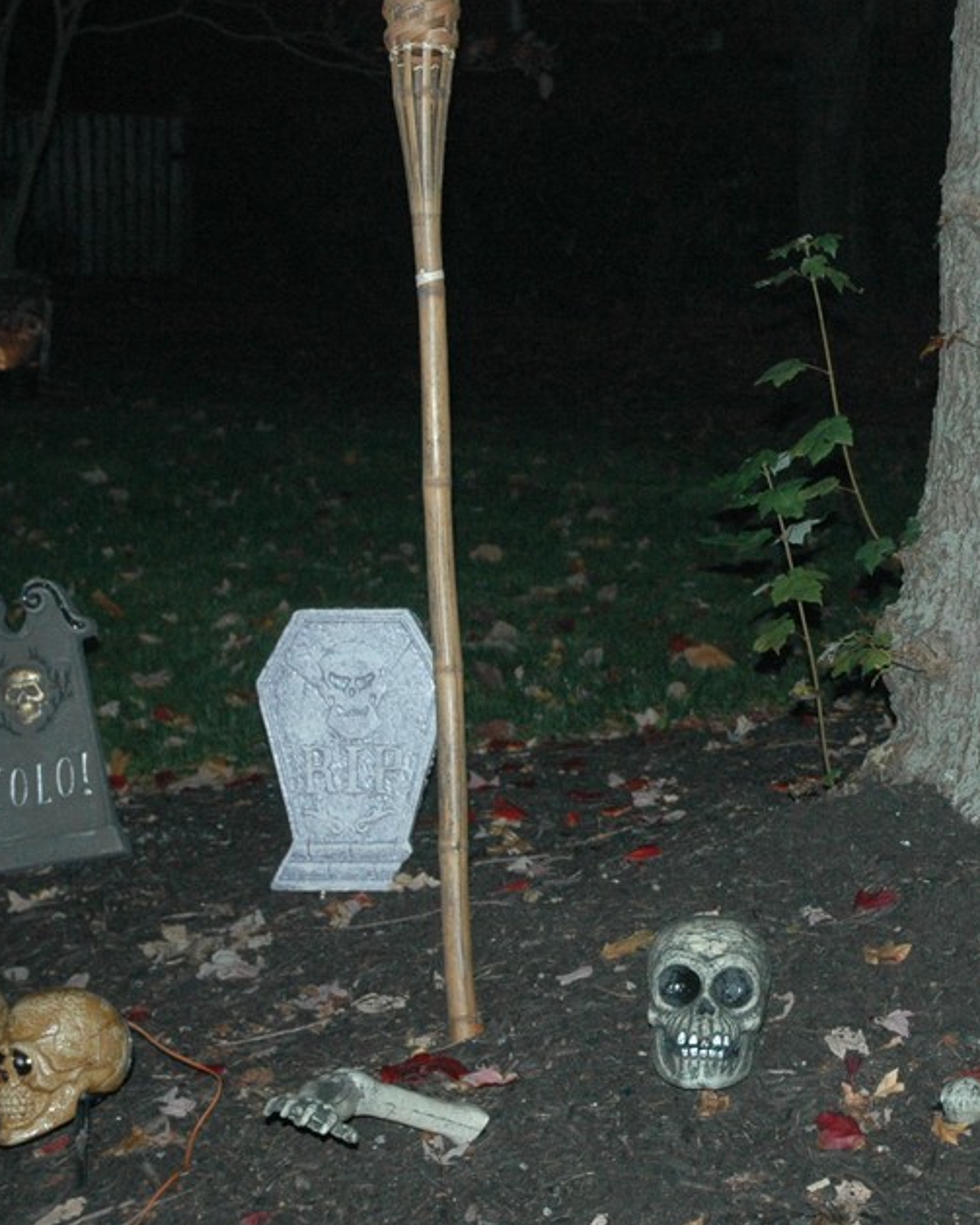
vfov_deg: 20.4
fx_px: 3405
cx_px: 959
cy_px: 462
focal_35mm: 94
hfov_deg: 16.1
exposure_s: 1/60
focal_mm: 35
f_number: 4.2
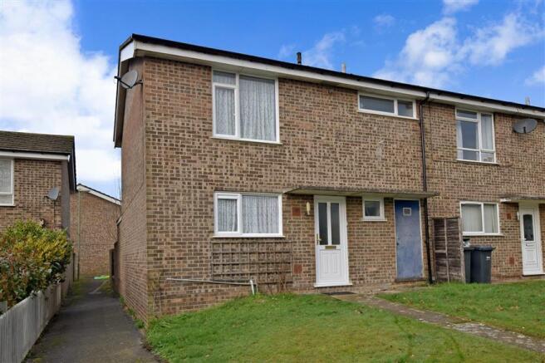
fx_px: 409
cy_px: 182
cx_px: 272
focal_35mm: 27
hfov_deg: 67.4
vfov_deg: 47.9
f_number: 9
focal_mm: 18
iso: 500
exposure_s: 1/500
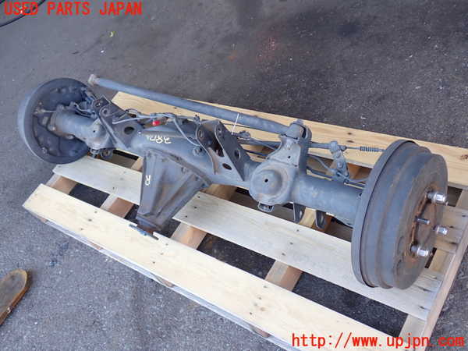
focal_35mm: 36
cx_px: 234
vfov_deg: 39.7
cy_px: 176
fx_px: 487
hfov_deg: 51.4
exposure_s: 1/80
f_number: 2.5
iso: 100
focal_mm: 6.37
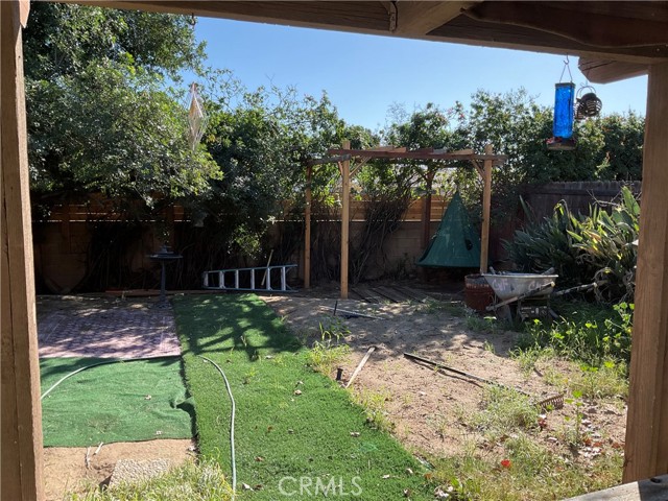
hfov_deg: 61.7
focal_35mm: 29
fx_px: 560
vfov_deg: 48.2
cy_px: 250
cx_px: 334
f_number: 1.8
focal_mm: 3
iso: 16
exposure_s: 1/627
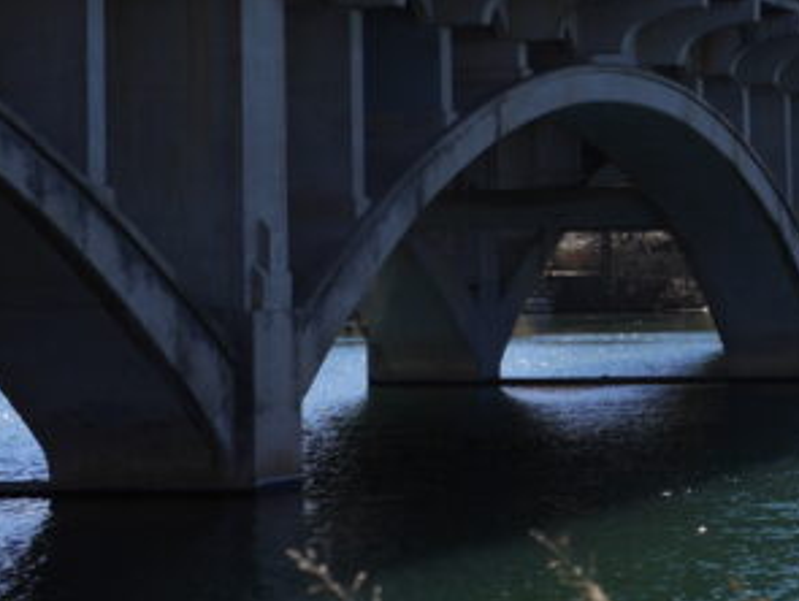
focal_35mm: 130
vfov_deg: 11.4
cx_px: 989
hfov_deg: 14.6
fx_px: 3004
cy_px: 168
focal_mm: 25
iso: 200
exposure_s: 1/1000
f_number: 4.5
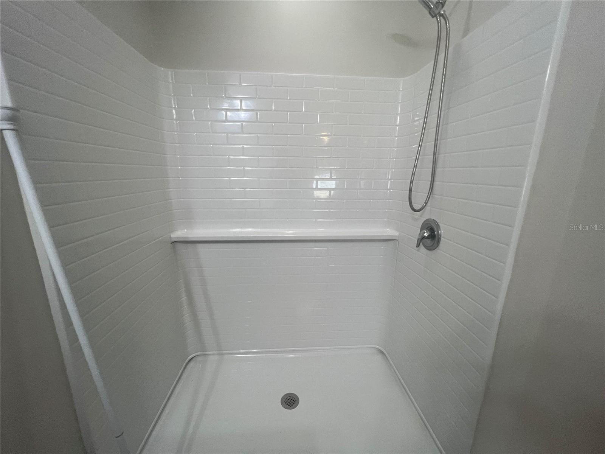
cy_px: 227
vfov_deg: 89.9
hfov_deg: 106.2
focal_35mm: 13
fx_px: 227
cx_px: 302
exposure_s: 1/120
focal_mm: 1.57
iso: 160
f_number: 1.8
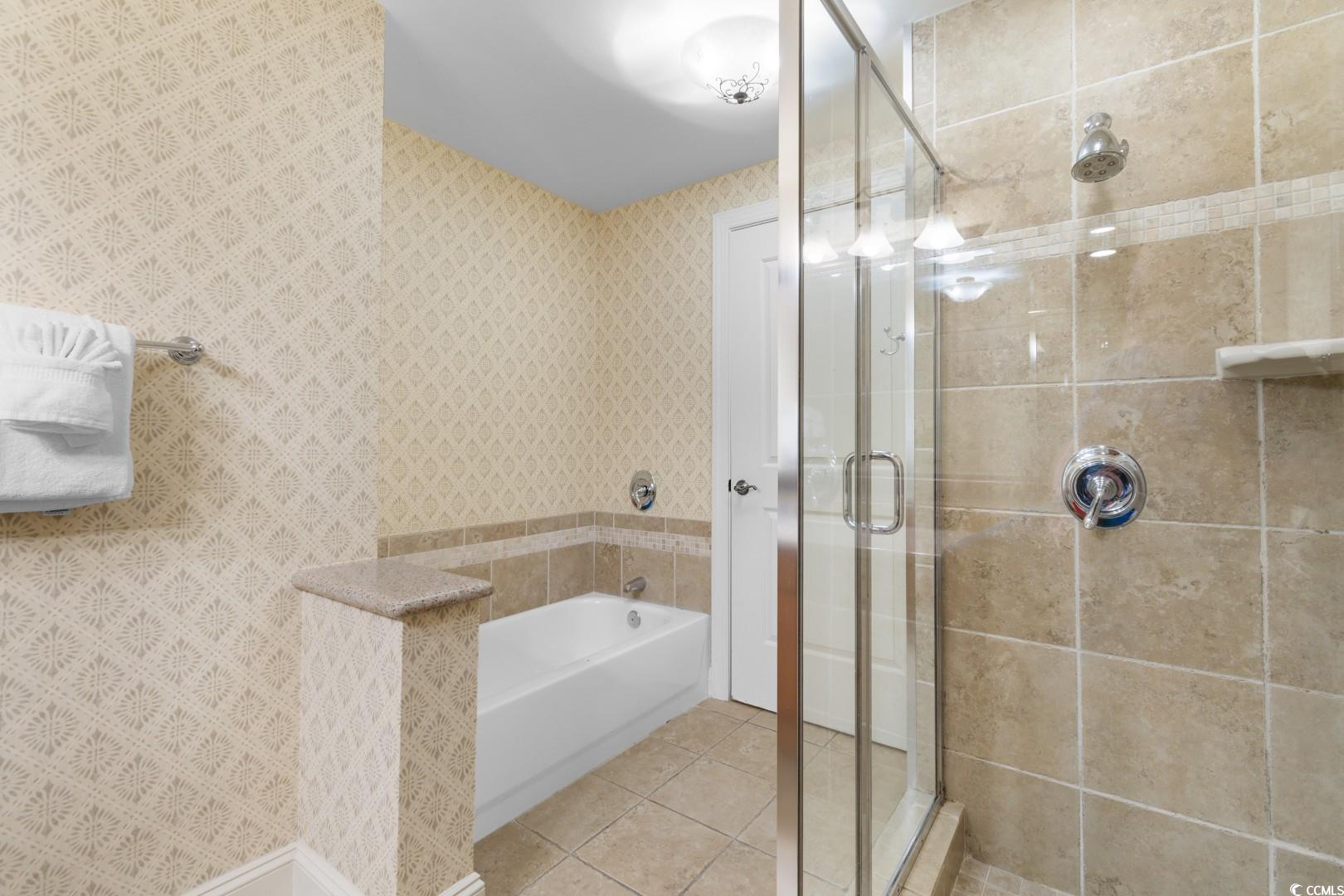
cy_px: 448
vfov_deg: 77.3
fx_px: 560
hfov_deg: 100.4
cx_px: 672
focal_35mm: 15
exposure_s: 1/1.25
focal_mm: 10
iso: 100
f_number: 4.5
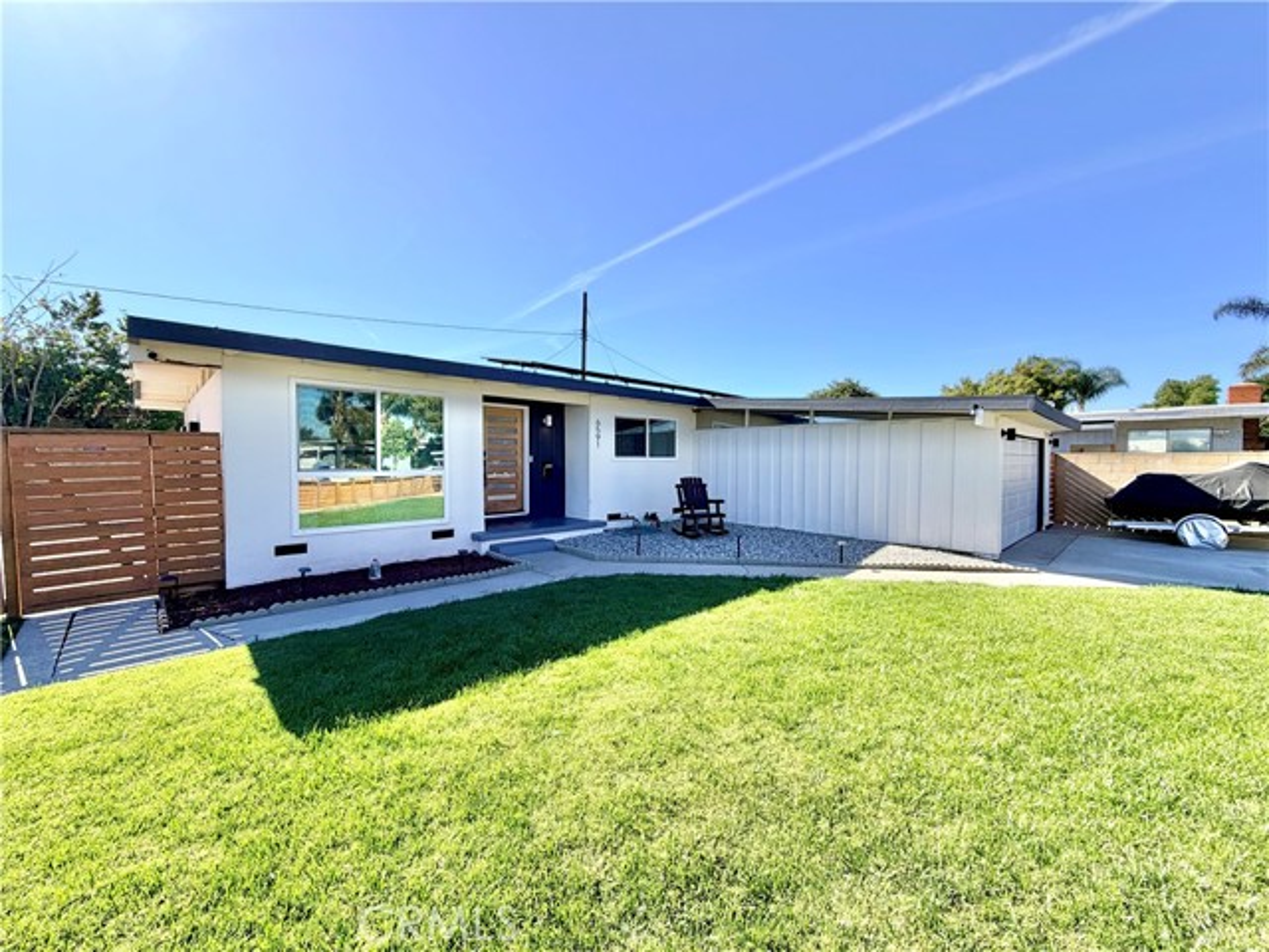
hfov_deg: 102.1
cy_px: 476
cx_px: 634
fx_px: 513
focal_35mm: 14
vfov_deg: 85.7
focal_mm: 2.22
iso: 25
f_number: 2.2
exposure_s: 1/770
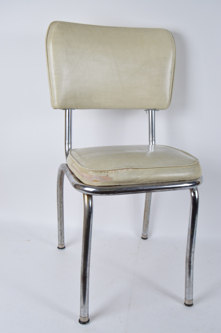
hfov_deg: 34.1
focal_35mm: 39
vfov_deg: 49.6
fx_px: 360
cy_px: 166
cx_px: 110
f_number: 5.6
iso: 100
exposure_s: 1/80
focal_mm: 26
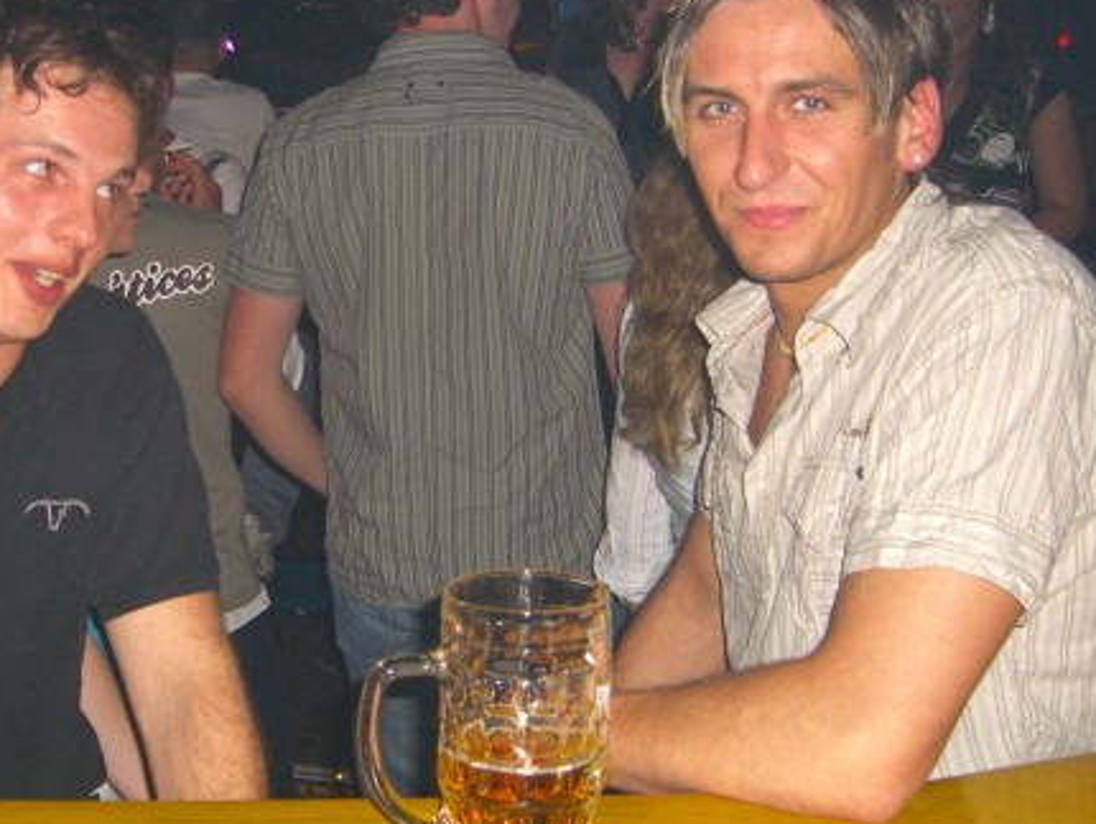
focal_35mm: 53
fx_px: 1679
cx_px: 372
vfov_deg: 27.5
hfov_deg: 35.8
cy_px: 332
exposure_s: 1/60
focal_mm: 7.9
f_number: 2.8
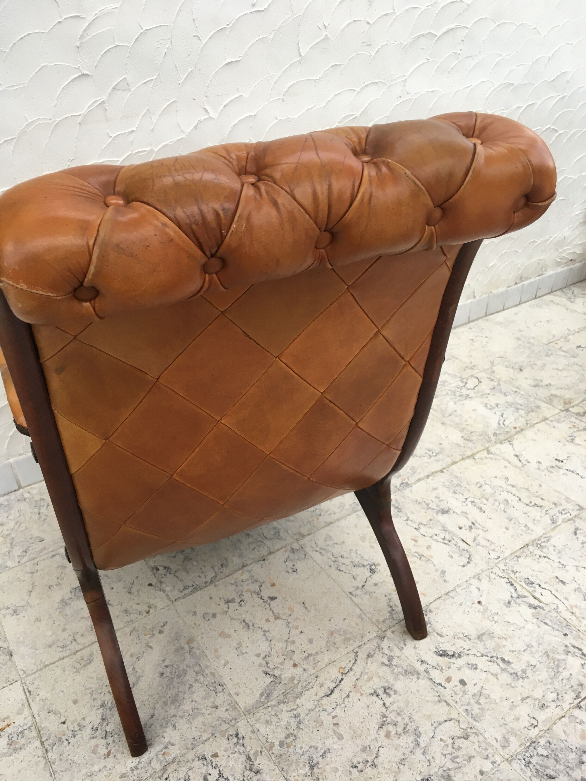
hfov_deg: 48.2
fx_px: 655
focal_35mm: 29
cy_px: 390
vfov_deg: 61.7
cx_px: 293
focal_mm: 4.15
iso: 40
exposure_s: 1/33
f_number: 2.2
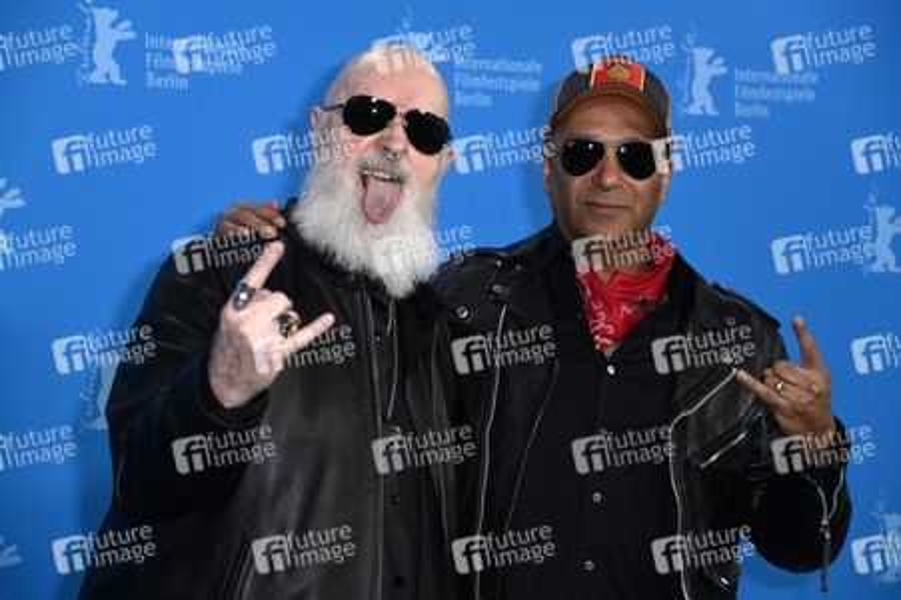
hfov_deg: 19.5
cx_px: 450
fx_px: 2626
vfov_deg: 13.0
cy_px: 300
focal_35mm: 105
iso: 1000
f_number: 5.6
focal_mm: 105
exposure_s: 1/250
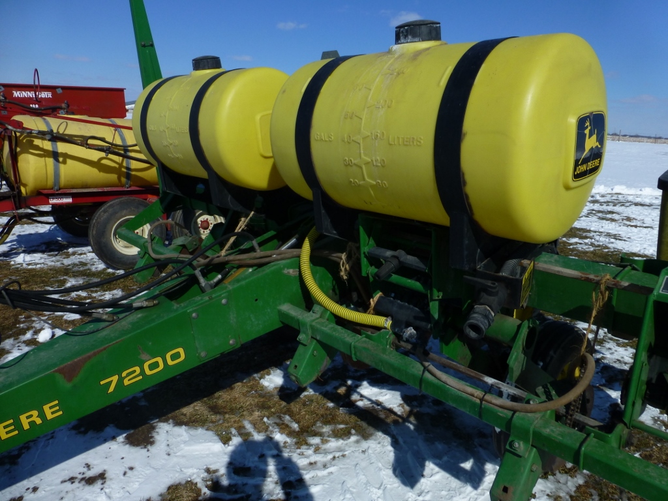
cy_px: 250
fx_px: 463
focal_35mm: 24
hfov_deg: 71.6
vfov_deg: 56.8
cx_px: 334
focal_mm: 4.3
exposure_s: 1/2000
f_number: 4
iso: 100
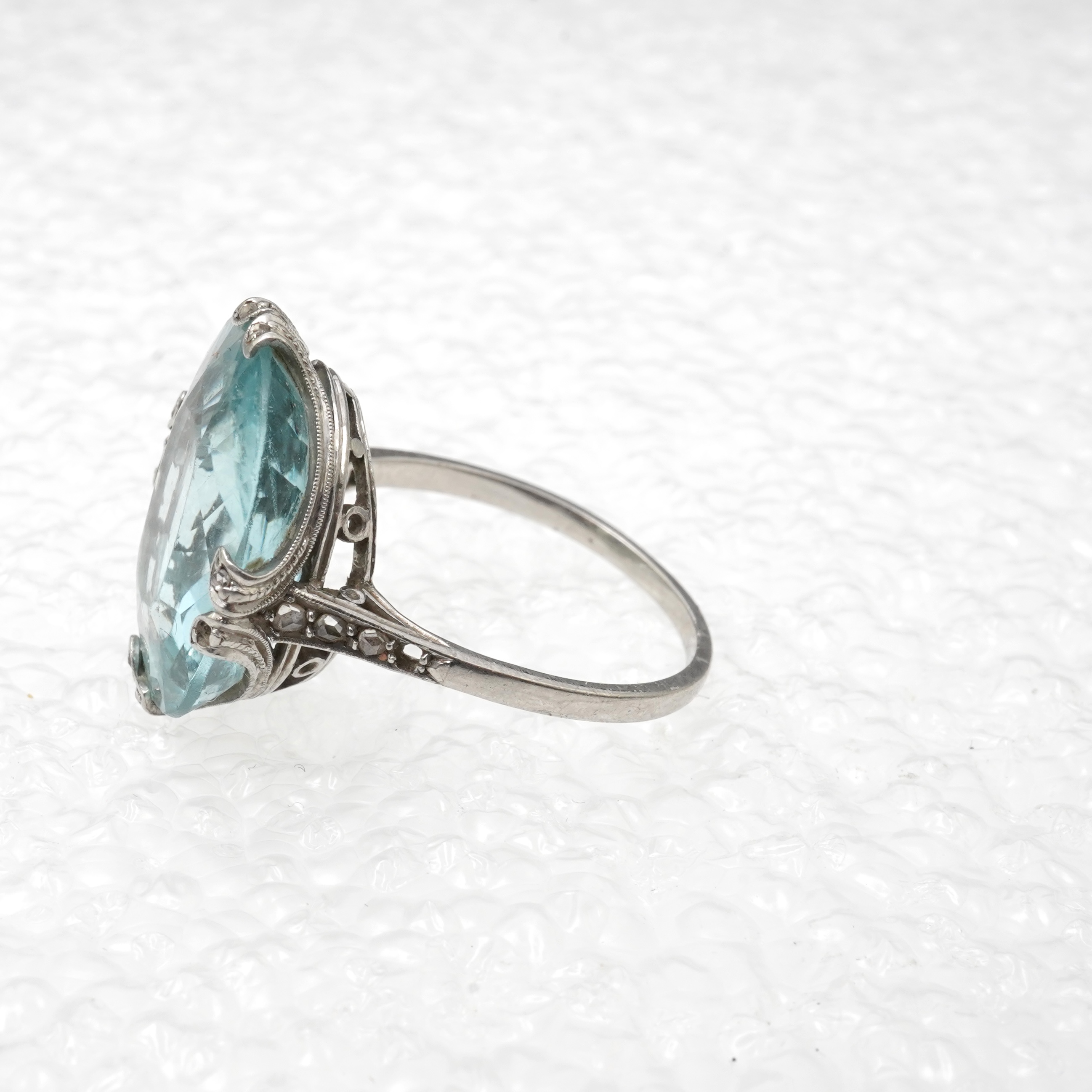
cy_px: 551
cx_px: 444
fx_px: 2070
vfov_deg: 29.6
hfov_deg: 29.5
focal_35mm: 58
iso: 800
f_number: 18
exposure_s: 1/100
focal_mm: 30
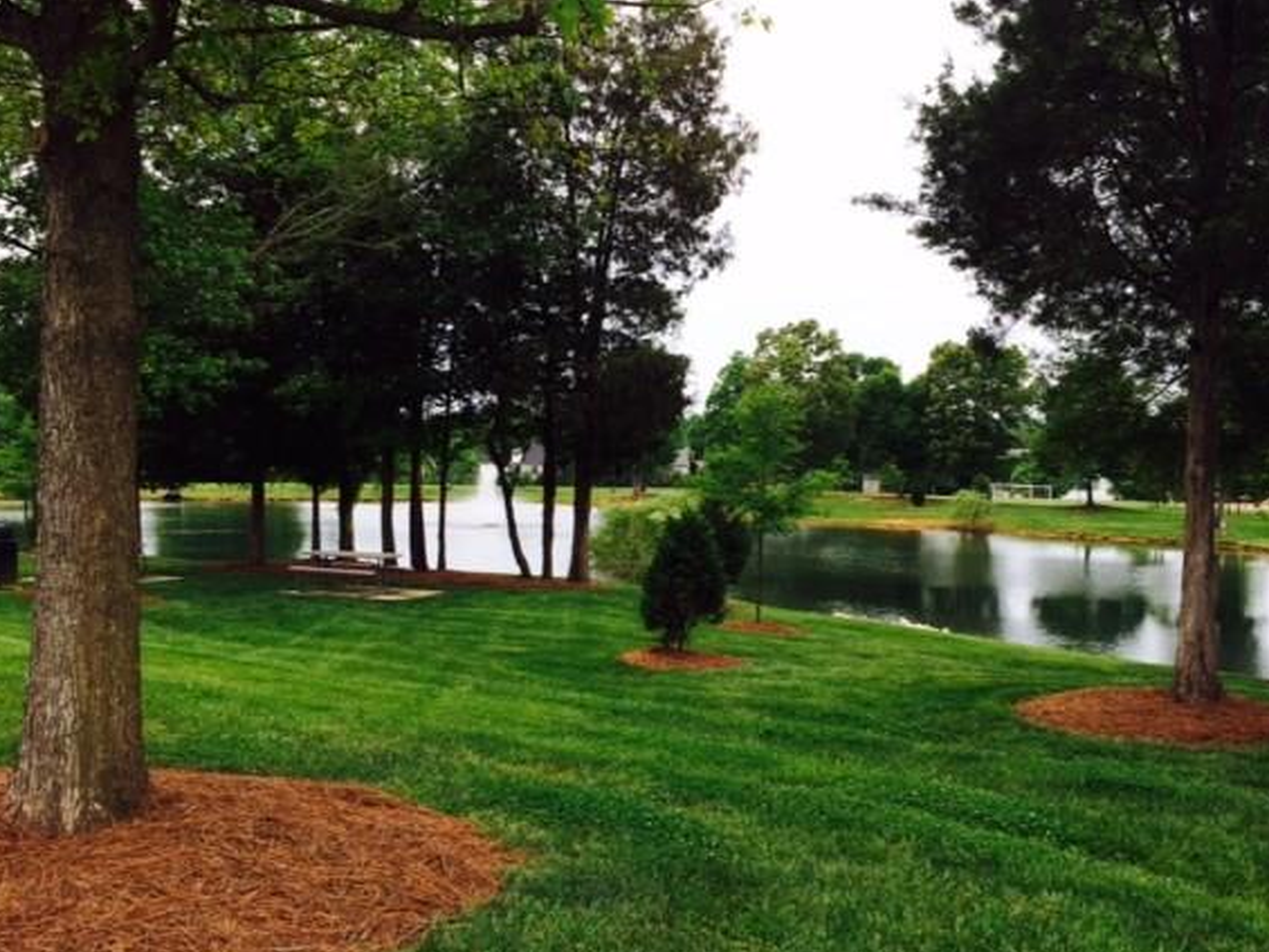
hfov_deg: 53.9
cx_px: 669
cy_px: 501
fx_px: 1247
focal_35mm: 34
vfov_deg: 41.8
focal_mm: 4.12
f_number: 2.2
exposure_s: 1/1172
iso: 32
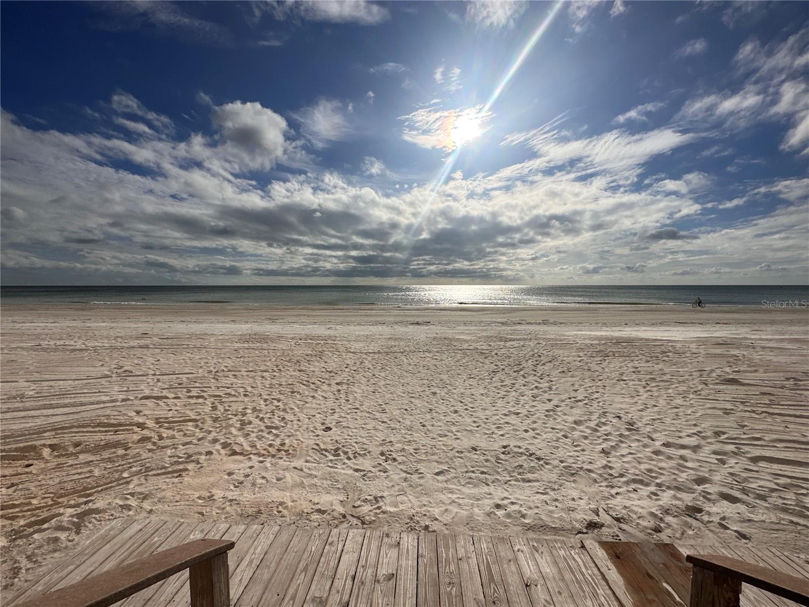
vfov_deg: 85.7
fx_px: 327
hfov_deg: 102.1
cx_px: 404
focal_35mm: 14
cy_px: 304
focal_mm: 2.22
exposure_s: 1/11905
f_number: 2.2
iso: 40
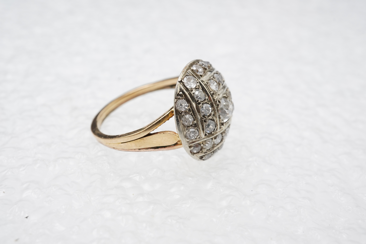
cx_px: 183
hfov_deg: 43.6
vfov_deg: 29.9
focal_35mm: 45
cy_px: 122
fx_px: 457
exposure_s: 1/125
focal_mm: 30
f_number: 22
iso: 640
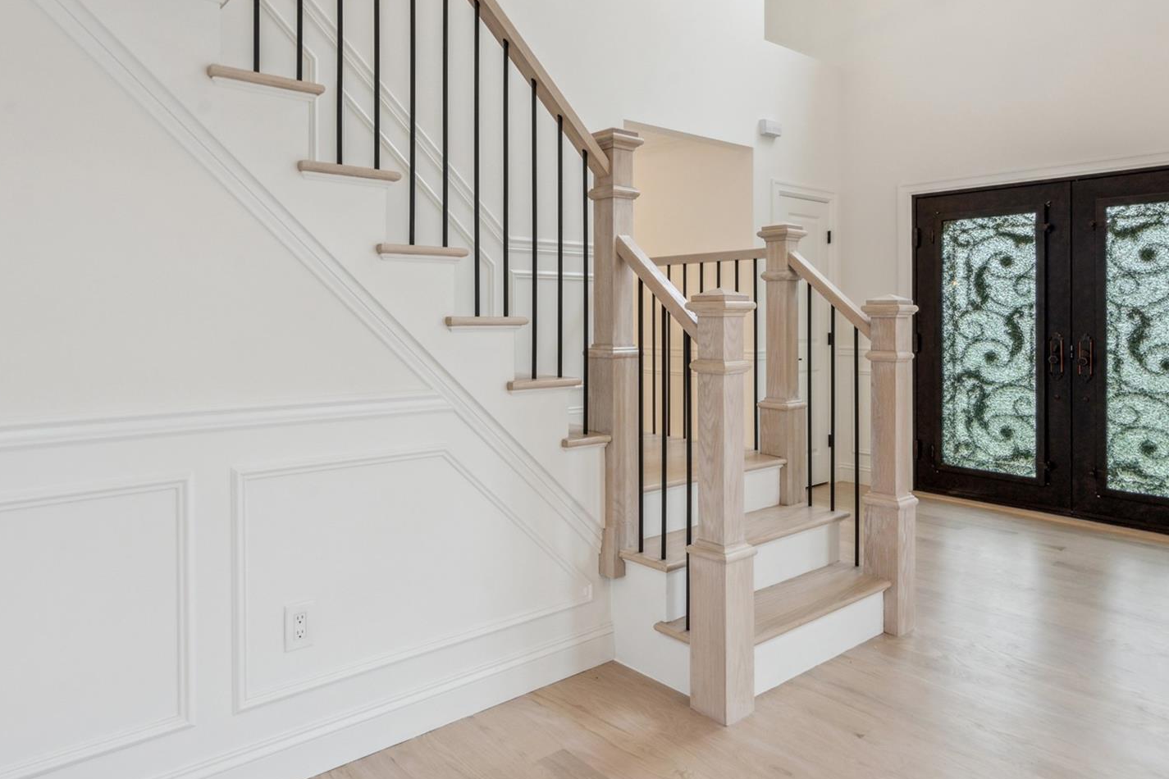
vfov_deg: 54.5
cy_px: 293
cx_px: 526
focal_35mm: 23
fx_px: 747
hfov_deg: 75.9
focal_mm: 16
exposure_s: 1/80
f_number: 10
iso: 250
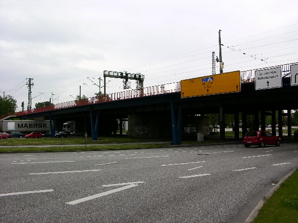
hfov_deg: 52.6
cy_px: 112
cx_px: 149
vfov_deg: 40.7
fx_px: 301
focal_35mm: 35
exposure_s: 1/93.7
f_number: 8
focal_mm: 9
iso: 50
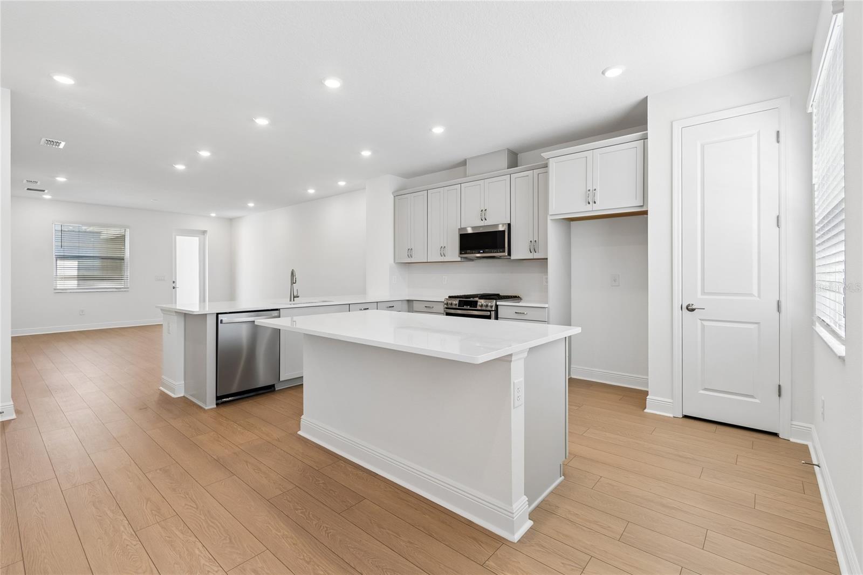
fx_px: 359
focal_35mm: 15
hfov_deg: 100.4
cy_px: 288
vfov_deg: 77.3
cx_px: 432
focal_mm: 10
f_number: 7.1
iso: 100
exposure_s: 1/13
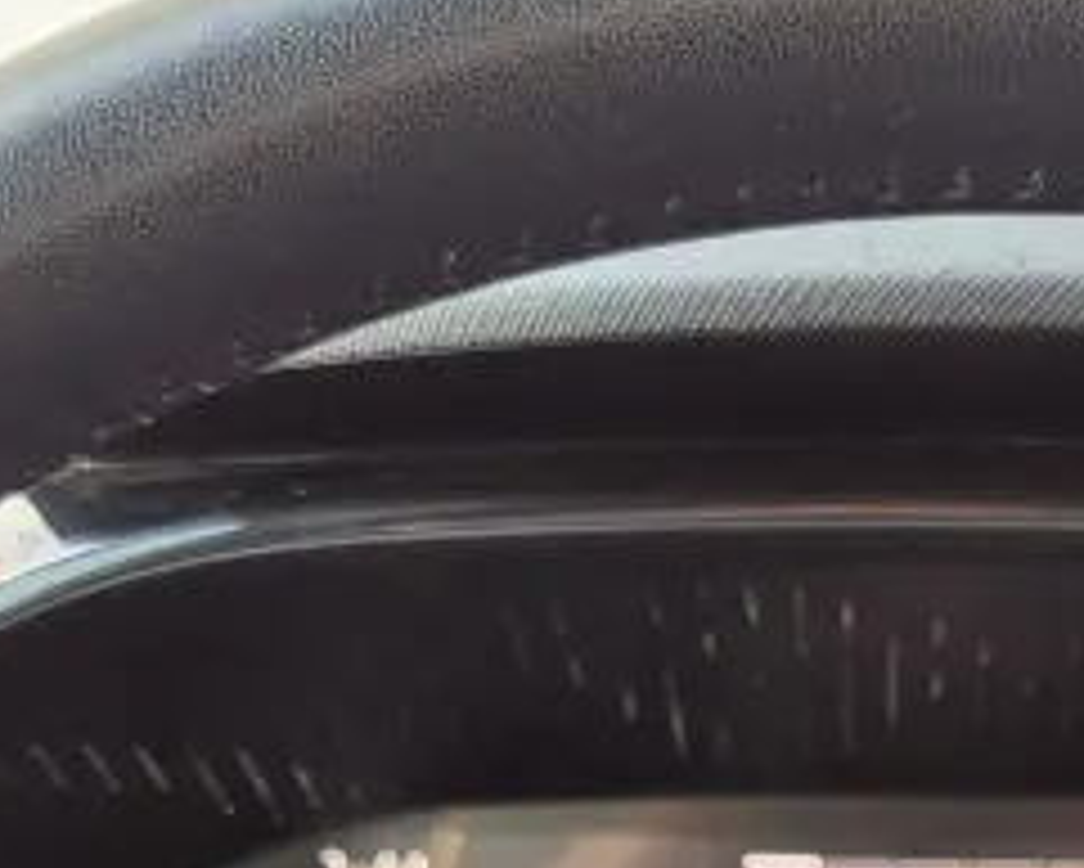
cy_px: 2091
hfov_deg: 14.3
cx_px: 882
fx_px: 4301
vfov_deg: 10.1
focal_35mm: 134
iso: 160
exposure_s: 1/180
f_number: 1.8
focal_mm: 5.4
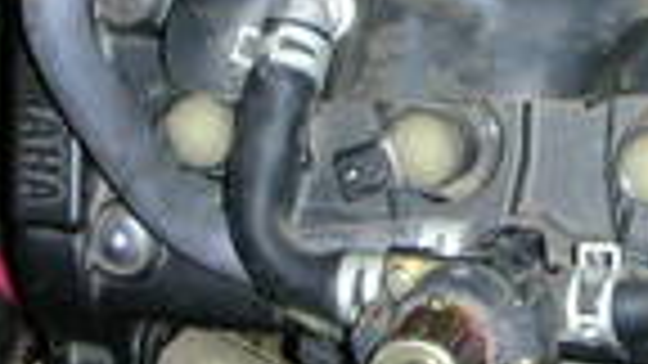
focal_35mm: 159
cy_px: 130
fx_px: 2732
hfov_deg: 13.4
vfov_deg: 7.6
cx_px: 621
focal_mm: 5.8
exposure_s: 1/60.1
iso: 106
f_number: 3
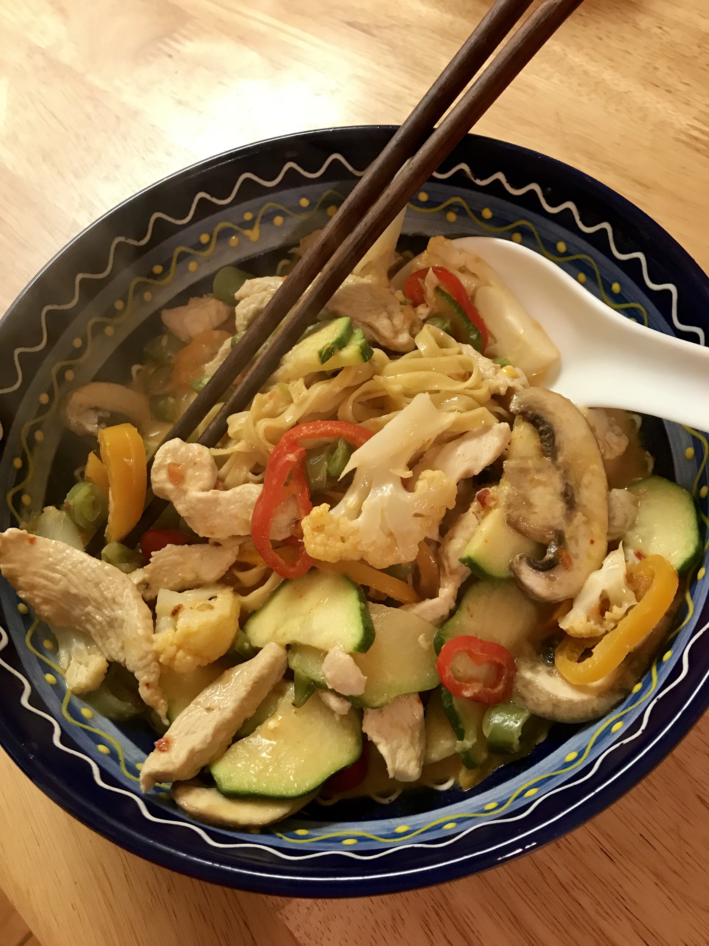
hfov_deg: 49.7
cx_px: 354
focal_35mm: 28
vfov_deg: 63.4
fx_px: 765
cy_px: 473
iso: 64
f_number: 1.8
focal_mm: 3.99
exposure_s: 1/15
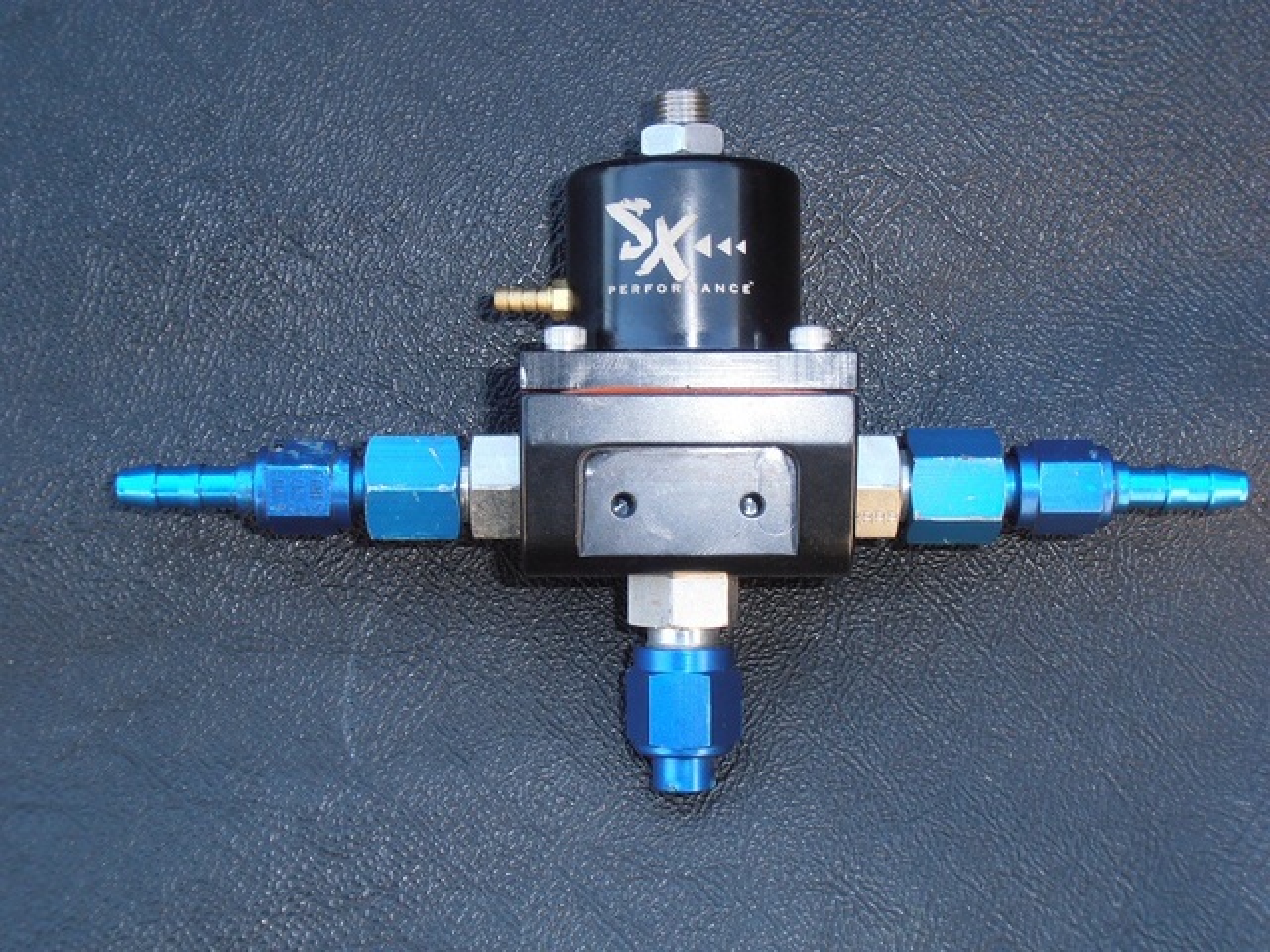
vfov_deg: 25.7
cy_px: 476
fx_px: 2091
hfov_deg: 33.8
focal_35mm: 57
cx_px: 635
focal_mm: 10.04
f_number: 4.5
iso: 125
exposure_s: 1/50
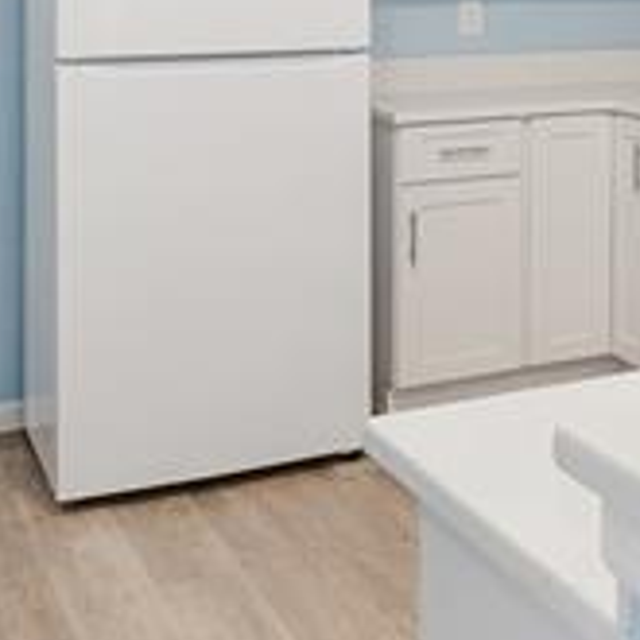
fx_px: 1548
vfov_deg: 22.0
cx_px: 954
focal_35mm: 74
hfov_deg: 20.2
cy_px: -85
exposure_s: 1/8
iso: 400
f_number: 7.1
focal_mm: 14
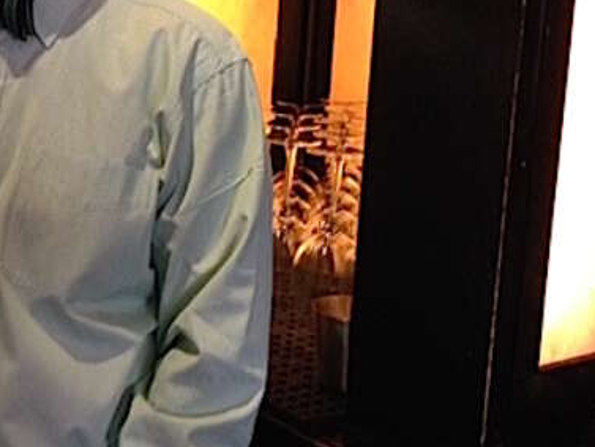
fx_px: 1204
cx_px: -5
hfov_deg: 26.3
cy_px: 114
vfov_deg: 20.9
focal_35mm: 70
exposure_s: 1/20
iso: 400
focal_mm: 4.12
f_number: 2.4
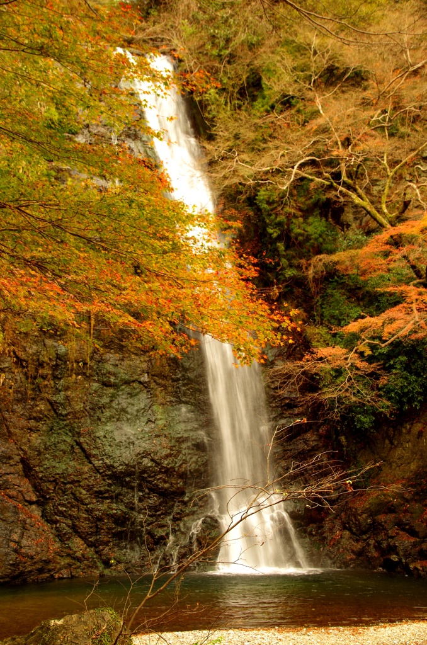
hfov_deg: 29.1
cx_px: 214
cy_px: 322
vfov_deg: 42.8
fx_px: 822
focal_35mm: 46
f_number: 9
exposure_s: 1/15
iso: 200
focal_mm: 31
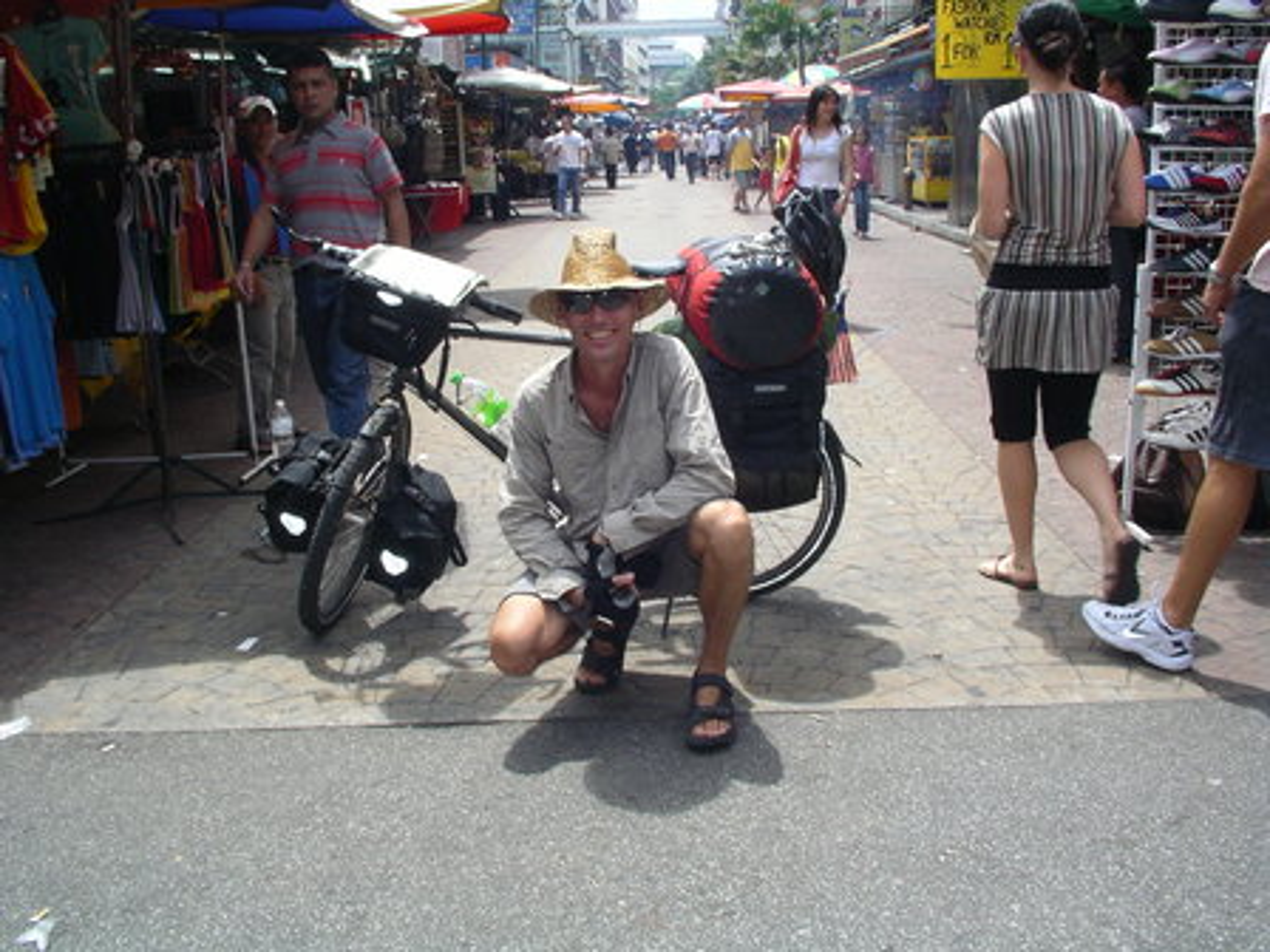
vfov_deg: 38.7
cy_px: 476
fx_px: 1357
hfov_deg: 50.1
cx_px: 635
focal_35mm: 37
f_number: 6.9
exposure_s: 1/80
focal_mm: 5.7
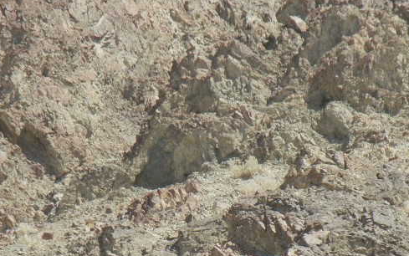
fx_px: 6478
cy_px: 278
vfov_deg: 2.3
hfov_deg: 3.6
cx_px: 241
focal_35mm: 581
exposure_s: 1/434
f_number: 5.1
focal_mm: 47.2
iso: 160
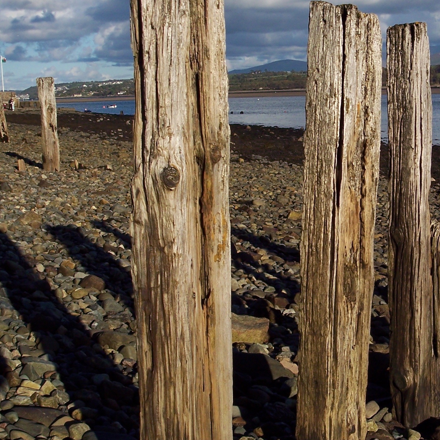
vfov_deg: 25.0
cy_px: 209
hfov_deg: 24.8
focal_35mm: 69
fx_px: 992
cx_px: 318
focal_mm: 8
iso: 100
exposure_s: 1/750
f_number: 5.6
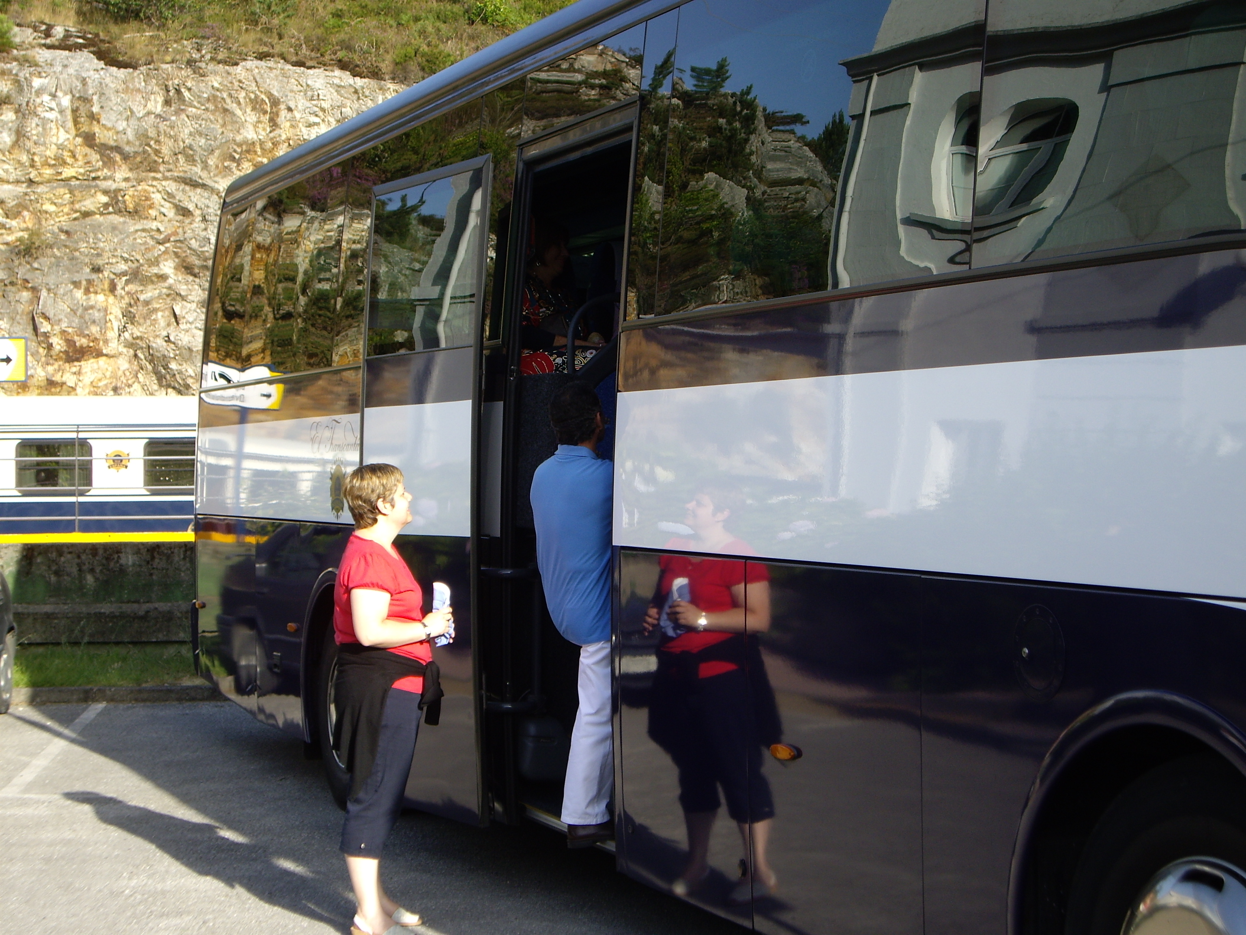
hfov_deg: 29.4
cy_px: 468
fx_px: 2376
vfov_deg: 22.3
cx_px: 623
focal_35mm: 66
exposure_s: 1/160
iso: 50
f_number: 3.6
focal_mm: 10.7
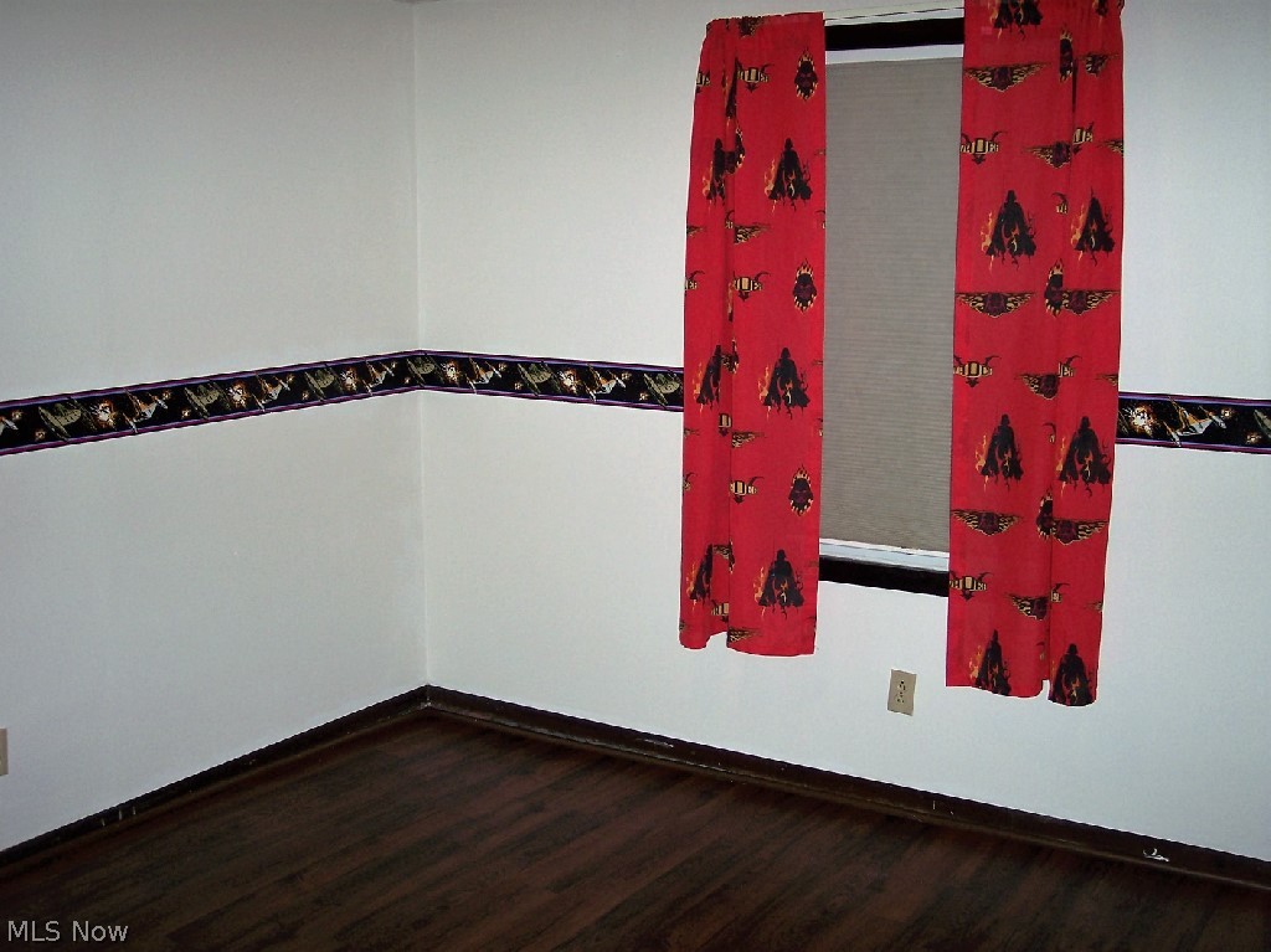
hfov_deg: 47.9
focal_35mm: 39
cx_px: 636
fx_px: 1431
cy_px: 476
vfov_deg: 36.8
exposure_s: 1/60
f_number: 2.8
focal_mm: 8
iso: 100
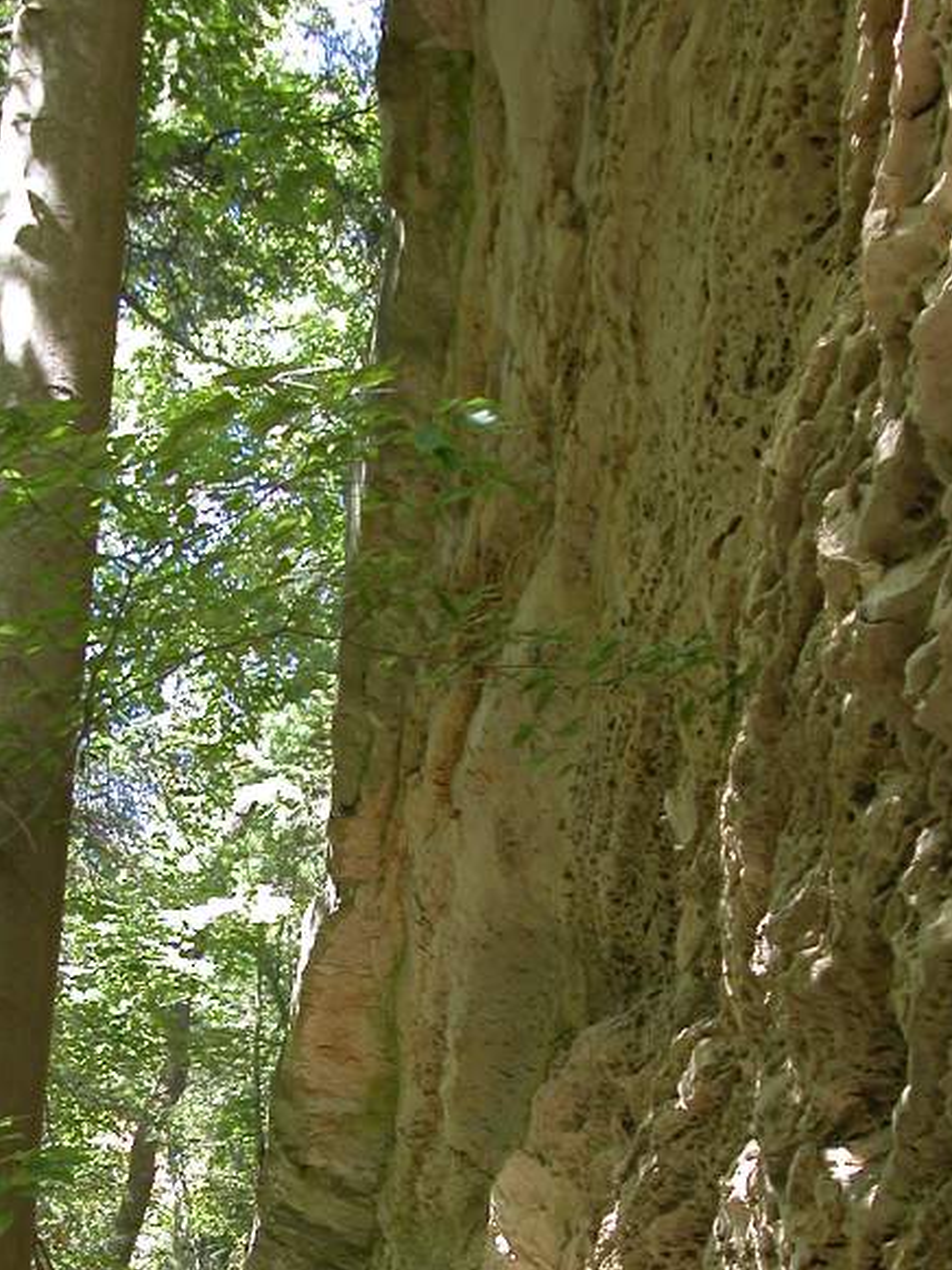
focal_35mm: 77
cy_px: 958
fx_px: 2826
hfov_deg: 19.1
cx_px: 345
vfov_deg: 25.0
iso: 100
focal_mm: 8.9
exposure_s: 1/44.1
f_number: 2.8
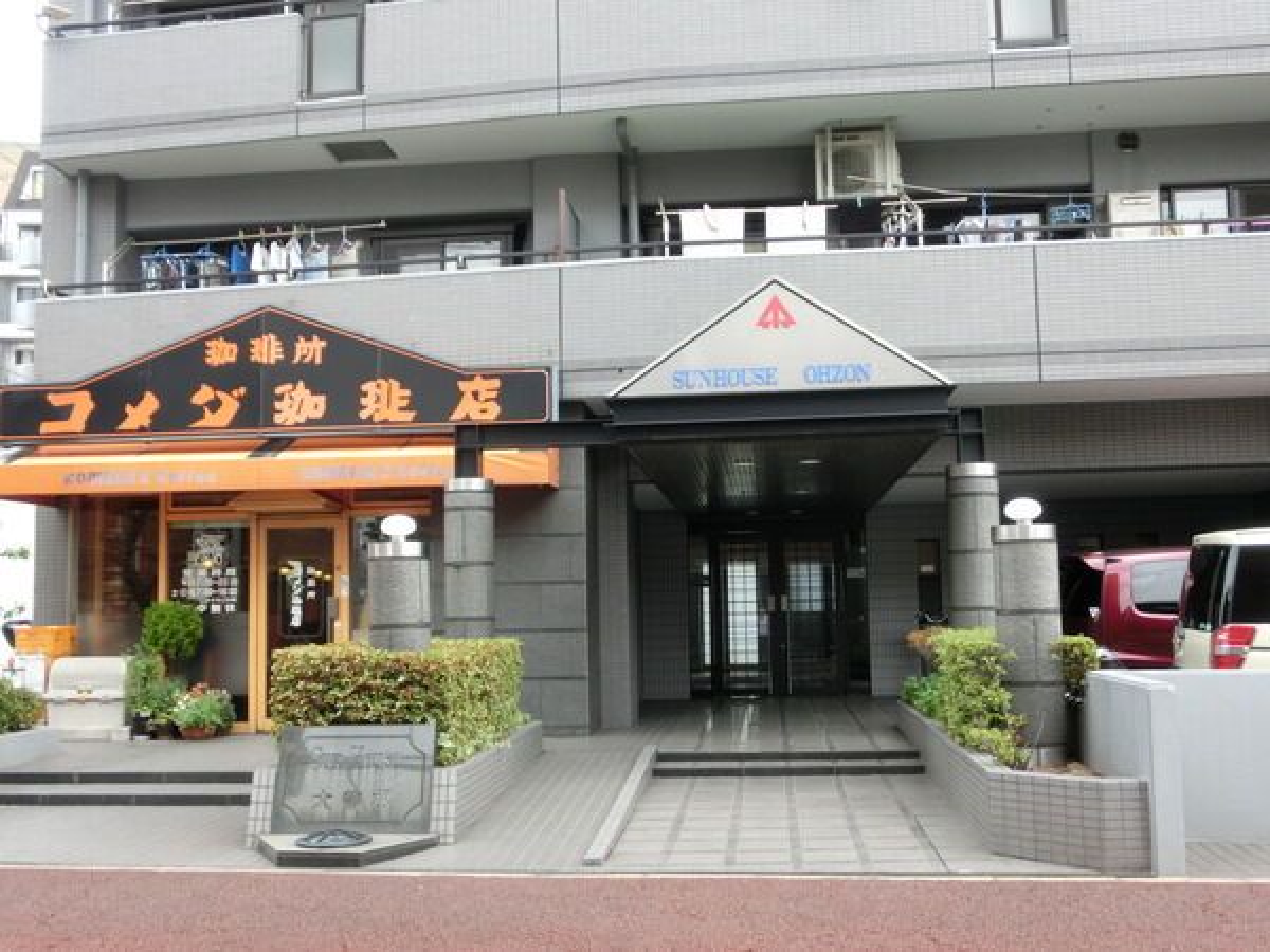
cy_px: 476
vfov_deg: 37.7
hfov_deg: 49.0
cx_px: 635
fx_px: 1394
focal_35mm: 38
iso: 80
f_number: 3.9
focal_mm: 6.67
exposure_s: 1/160
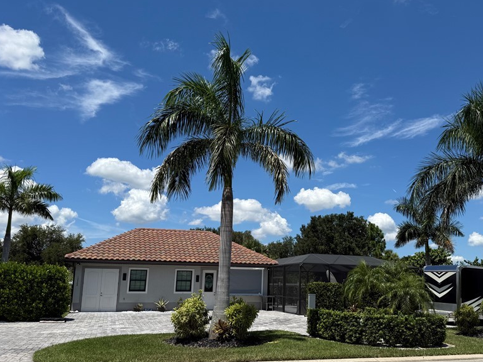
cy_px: 198
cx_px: 289
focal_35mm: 32
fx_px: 446
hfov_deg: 56.4
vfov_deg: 44.1
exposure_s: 1/6711
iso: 80
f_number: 1.78
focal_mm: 6.76
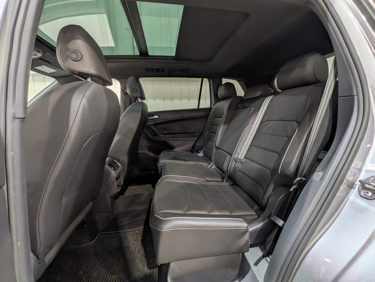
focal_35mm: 14
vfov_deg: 85.7
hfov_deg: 102.1
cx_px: 188
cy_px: 141
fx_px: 152
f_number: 2.2
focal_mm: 1.83
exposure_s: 1/25
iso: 95
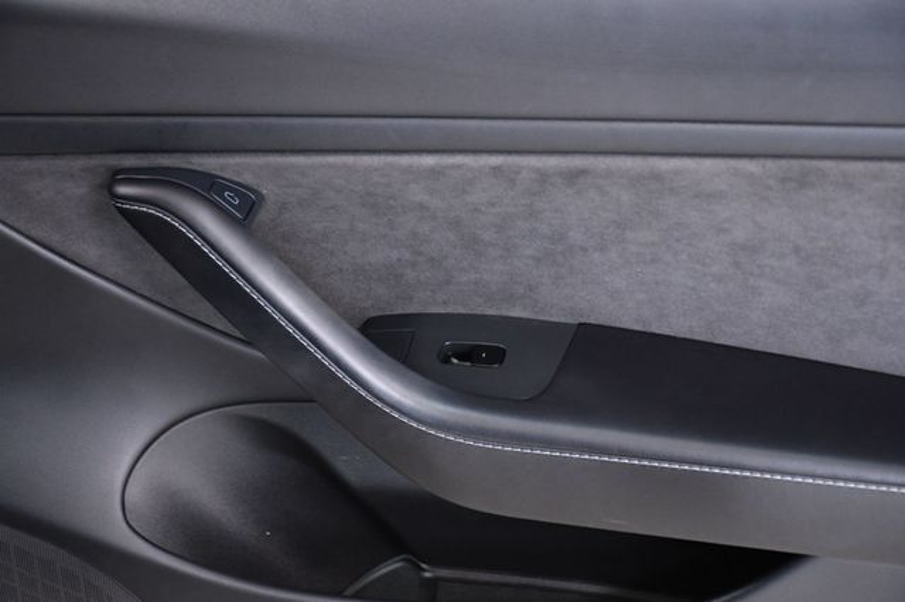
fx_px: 1960
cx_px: 452
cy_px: 301
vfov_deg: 17.5
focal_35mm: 78
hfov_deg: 26.0
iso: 2500
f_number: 4.8
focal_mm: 52
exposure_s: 1/60
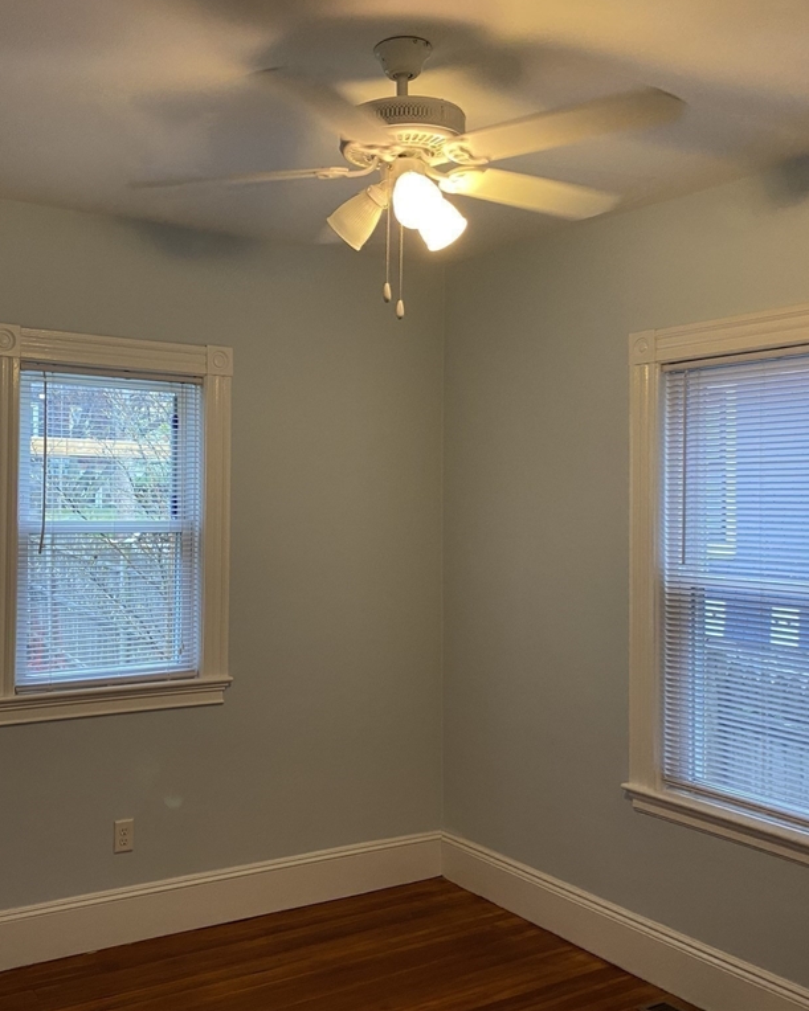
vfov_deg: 52.8
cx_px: 271
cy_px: 504
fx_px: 1018
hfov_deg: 42.8
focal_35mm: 34
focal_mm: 4.25
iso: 160
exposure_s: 1/60
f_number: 1.8
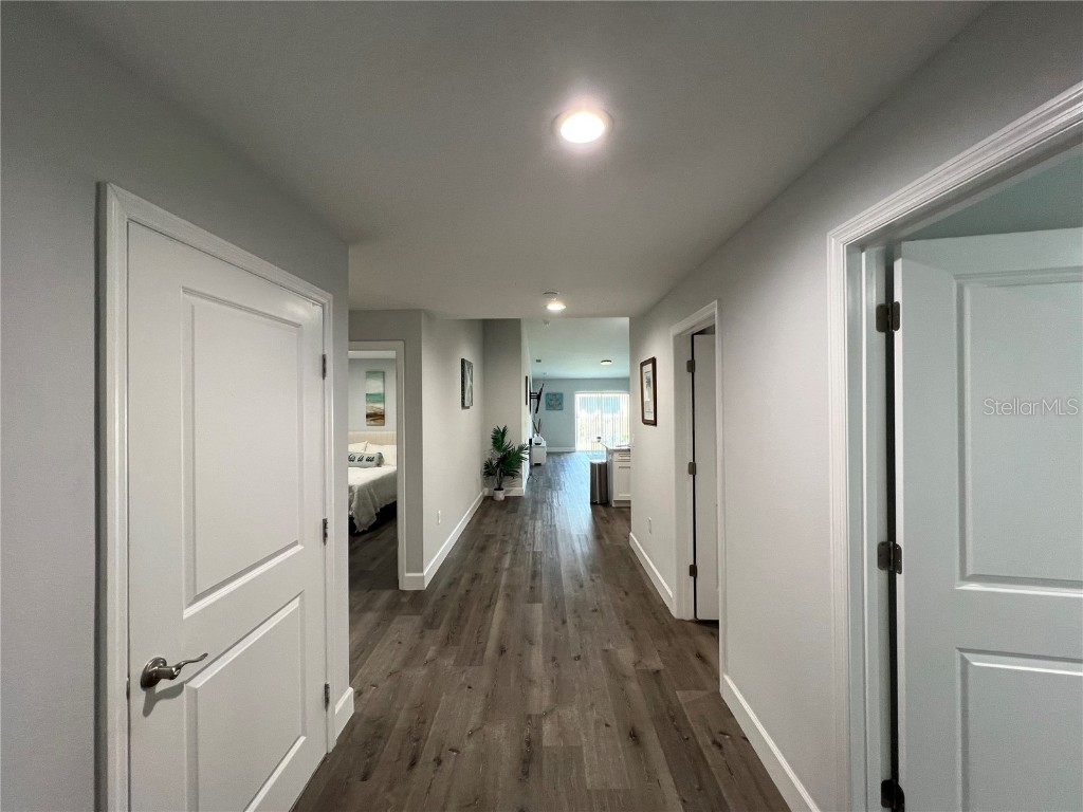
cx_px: 542
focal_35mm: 13
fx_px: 407
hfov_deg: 106.2
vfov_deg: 89.9
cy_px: 406
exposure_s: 1/60
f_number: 1.8
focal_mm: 1.57
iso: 160
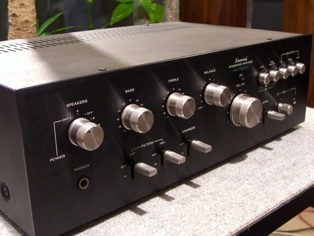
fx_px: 417
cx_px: 157
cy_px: 118
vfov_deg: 31.5
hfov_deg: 41.2
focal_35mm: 46
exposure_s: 1/6
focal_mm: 9.5
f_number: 4.4
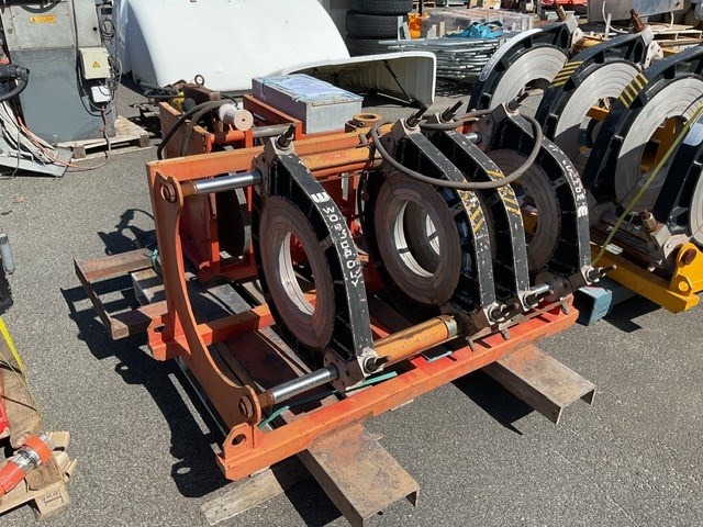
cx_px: 352
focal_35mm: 29
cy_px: 264
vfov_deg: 48.2
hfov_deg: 61.7
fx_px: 589
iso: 16
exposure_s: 1/1490
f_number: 1.8
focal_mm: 3
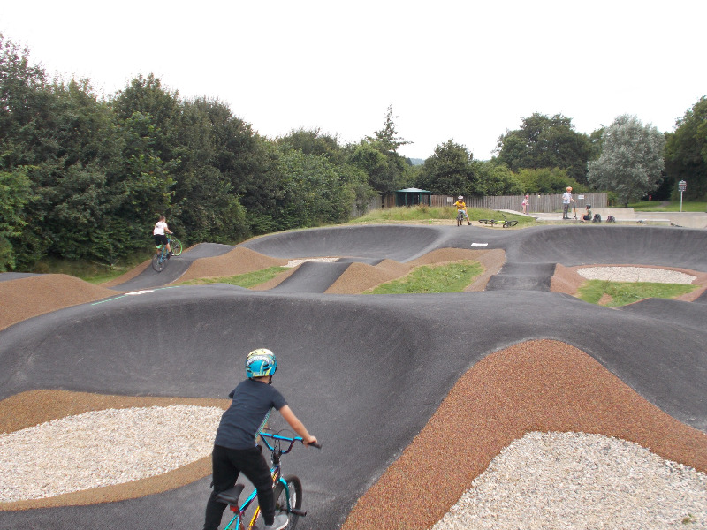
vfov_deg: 41.8
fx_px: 694
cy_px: 265
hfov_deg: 54.0
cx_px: 354
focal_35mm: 34
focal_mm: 6
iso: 80
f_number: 3.6
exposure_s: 1/250
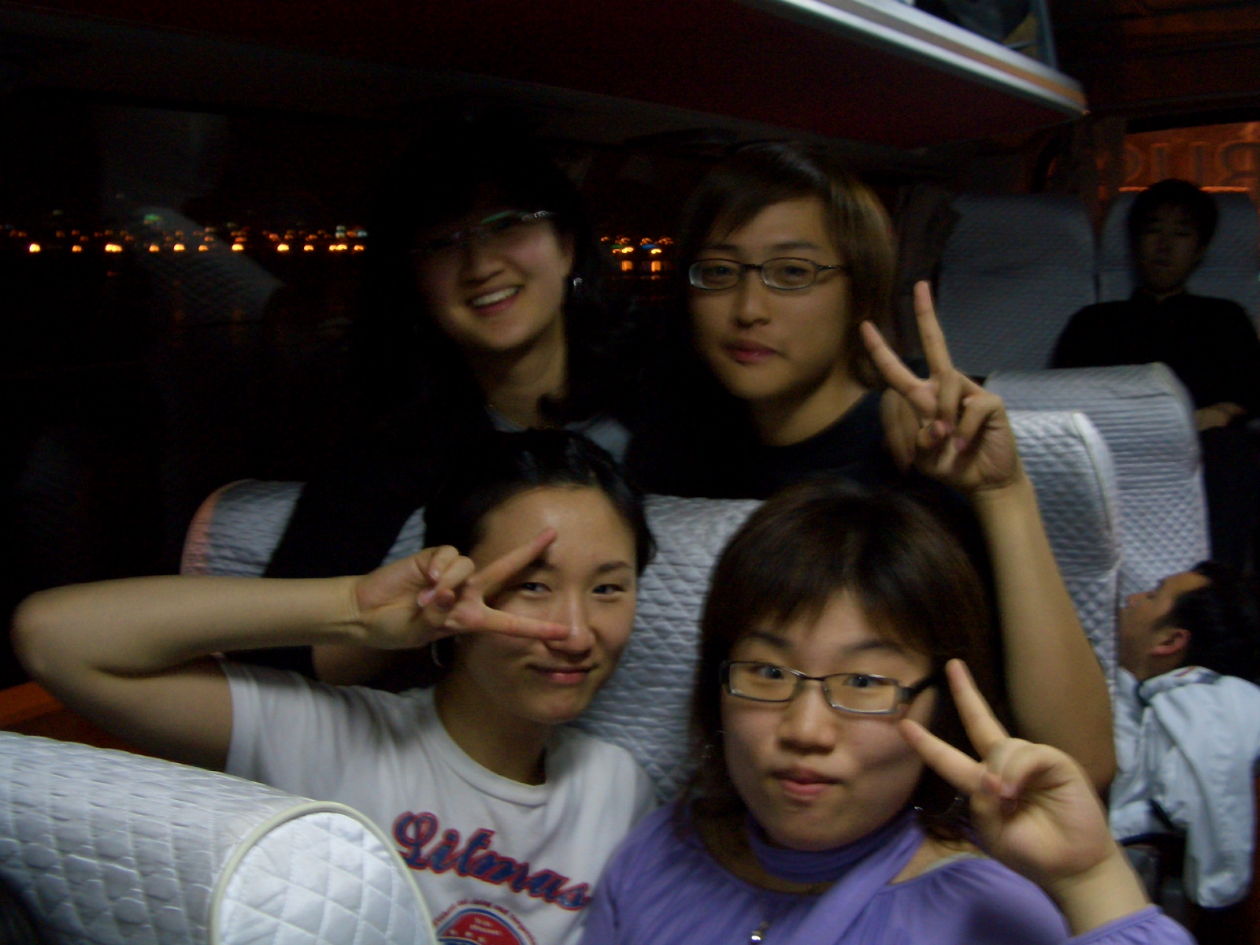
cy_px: 472
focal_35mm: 41
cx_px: 630
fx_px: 1492
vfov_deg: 35.1
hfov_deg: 45.8
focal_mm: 6.8
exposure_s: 1/8
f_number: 2.8
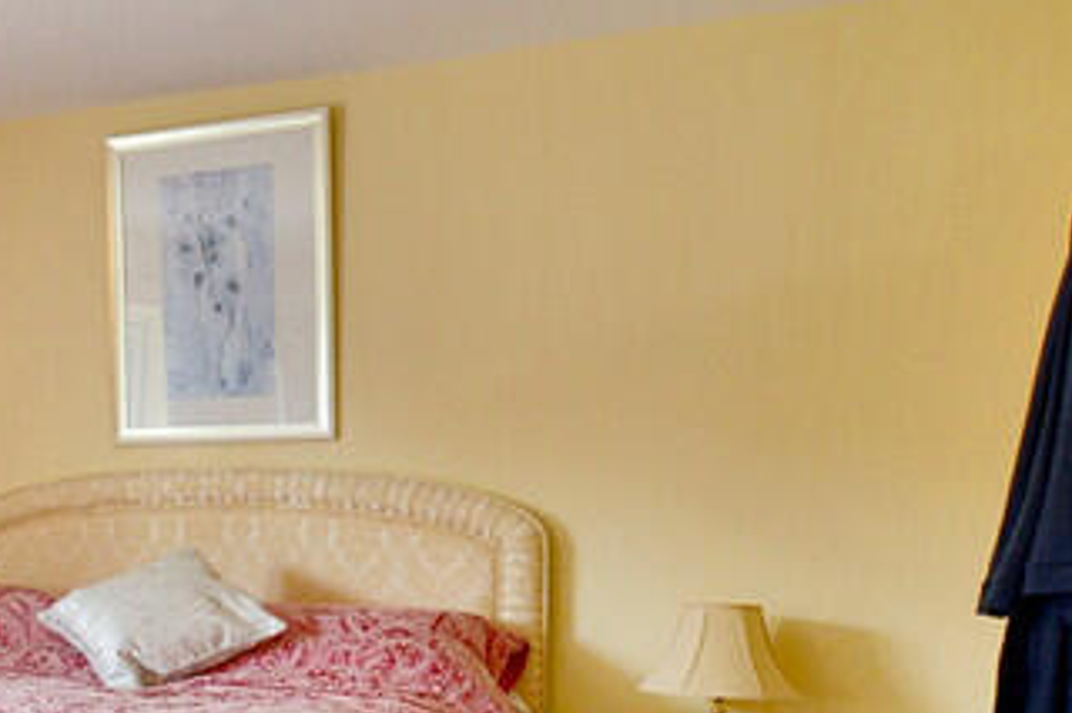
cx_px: -422
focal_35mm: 48
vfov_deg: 25.1
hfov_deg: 29.8
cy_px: 872
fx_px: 1429
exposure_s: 1/25
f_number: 8
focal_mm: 10
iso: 200
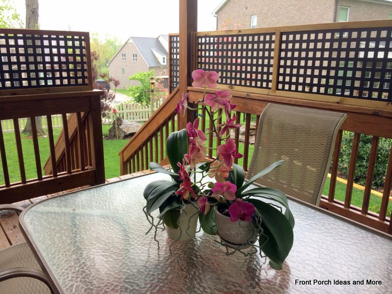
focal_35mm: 29
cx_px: 196
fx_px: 329
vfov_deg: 48.3
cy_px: 147
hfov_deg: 61.6
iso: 32
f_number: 2.2
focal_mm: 4.15
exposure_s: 1/60
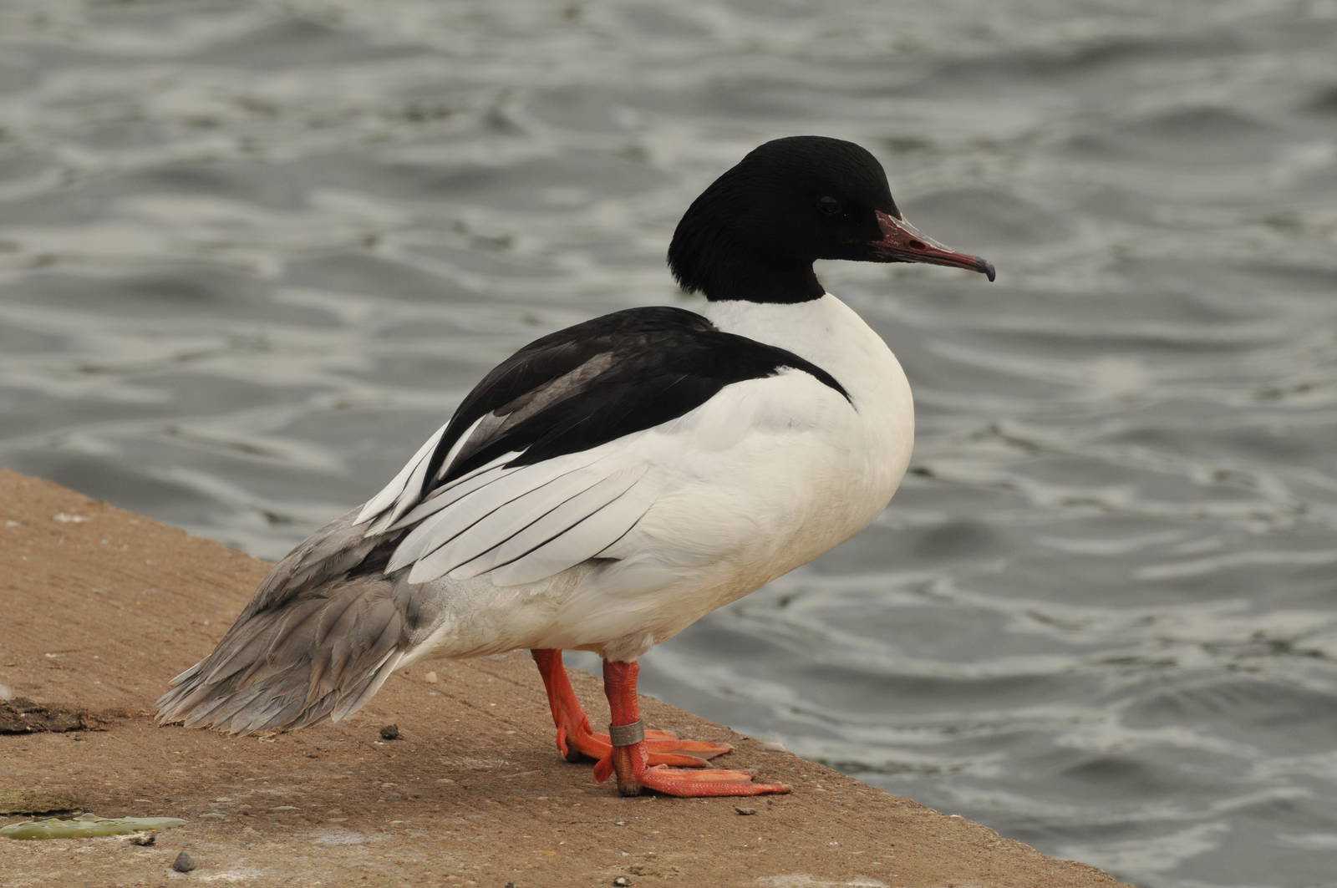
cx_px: 668
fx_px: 18363
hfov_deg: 4.2
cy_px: 444
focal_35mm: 495
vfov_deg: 2.8
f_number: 11
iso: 320
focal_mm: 330
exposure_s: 1/500
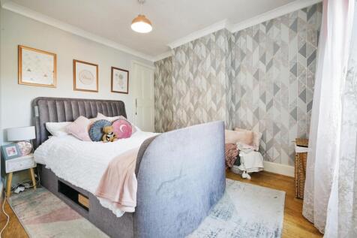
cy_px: 119
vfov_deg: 73.7
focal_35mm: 16
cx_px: 178
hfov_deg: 96.8
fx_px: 159
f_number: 10
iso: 2000
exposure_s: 1/20
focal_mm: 16
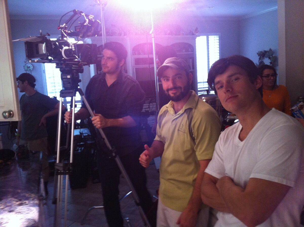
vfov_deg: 40.6
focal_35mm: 35
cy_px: 114
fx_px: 307
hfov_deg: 52.7
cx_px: 152
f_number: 2.8
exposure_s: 1/17
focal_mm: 3.85
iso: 250
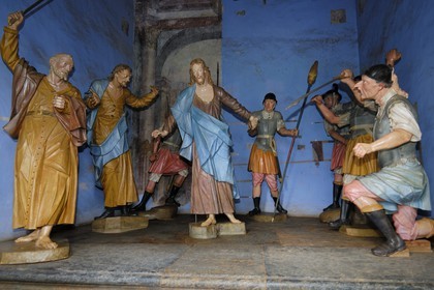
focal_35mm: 21
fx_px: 253
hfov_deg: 81.2
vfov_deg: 59.5
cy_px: 145
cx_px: 217
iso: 100
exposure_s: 2
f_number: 4.5
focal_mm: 14
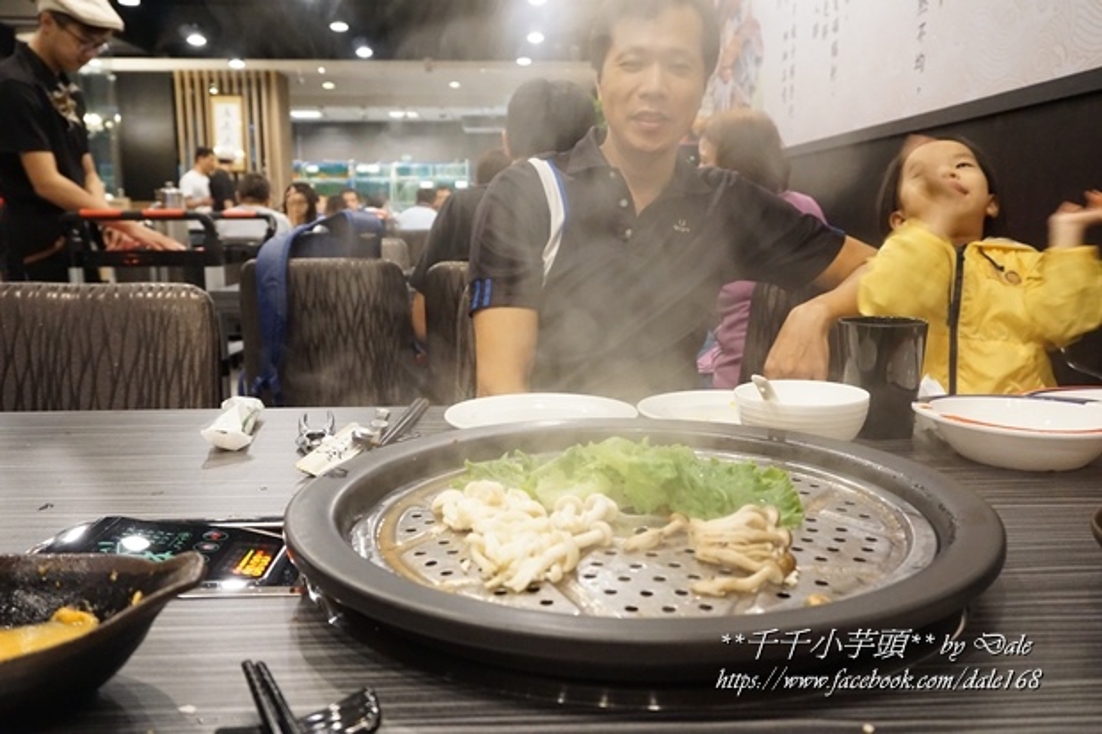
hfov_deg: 61.9
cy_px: 367
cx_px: 551
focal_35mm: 30
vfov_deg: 43.6
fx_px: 918
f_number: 5
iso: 3200
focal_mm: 20
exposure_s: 1/40
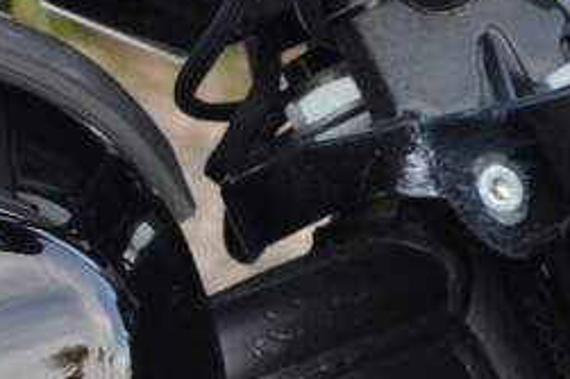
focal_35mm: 394
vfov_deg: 3.5
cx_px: -627
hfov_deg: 5.1
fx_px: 6240
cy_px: 365
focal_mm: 55
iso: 280
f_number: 5.6
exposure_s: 1/125
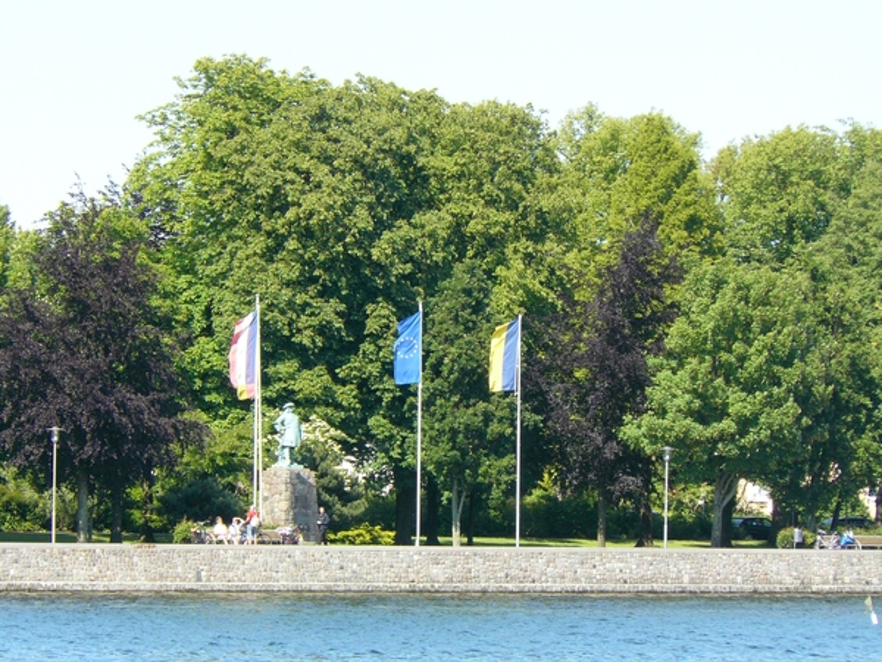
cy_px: 331
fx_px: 6727
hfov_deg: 7.5
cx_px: 441
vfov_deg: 5.6
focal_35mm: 264
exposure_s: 1/320
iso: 200
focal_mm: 44
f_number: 5.6
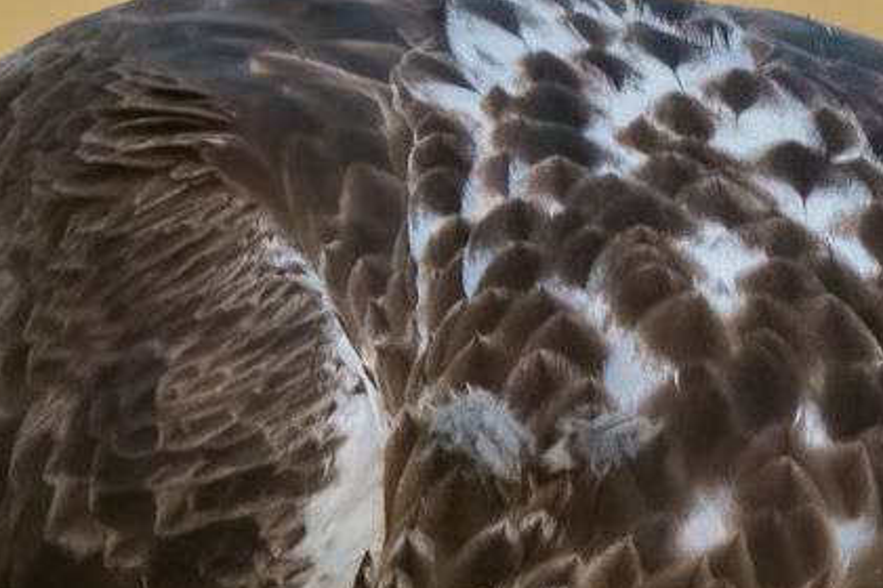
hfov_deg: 0.6
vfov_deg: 0.4
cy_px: 951
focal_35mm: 3430
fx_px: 84124
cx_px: -67
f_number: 9
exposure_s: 1/1000
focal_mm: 600
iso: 3200
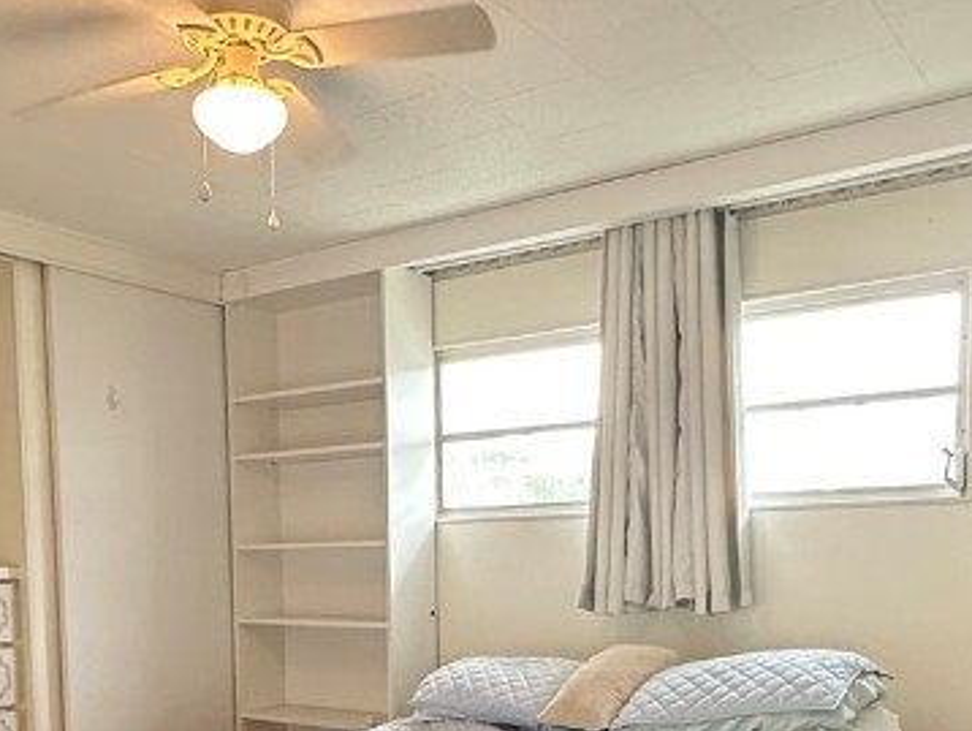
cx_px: 429
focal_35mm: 40
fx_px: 1124
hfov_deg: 46.7
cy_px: 668
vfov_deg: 33.9
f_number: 2.2
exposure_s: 1/60
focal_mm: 2.22
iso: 500
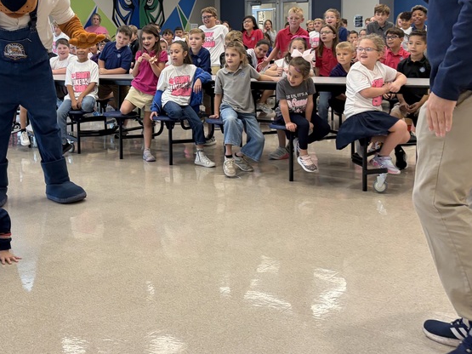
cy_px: 111
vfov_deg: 30.0
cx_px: 156
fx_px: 654
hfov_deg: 39.2
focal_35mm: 48
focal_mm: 5.96
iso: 80
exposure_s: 1/120
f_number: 1.6
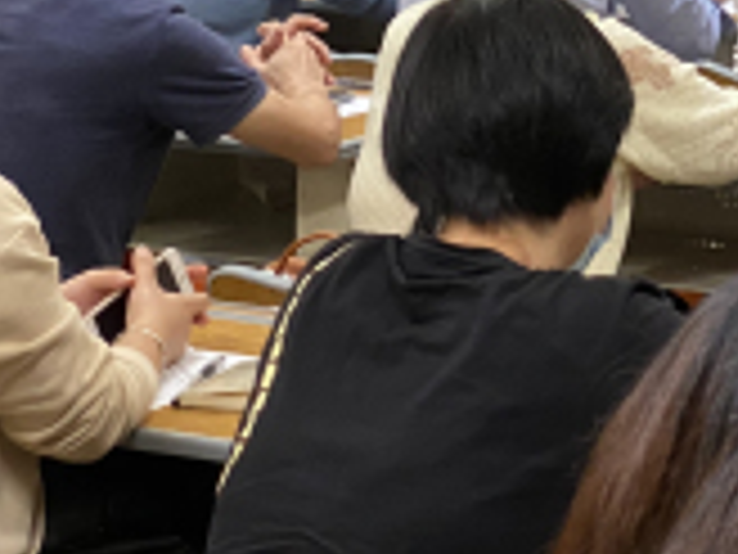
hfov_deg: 11.8
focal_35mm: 162
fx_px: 3454
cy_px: -302
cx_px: 1040
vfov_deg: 8.9
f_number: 2
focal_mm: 6
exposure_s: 1/50
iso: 160
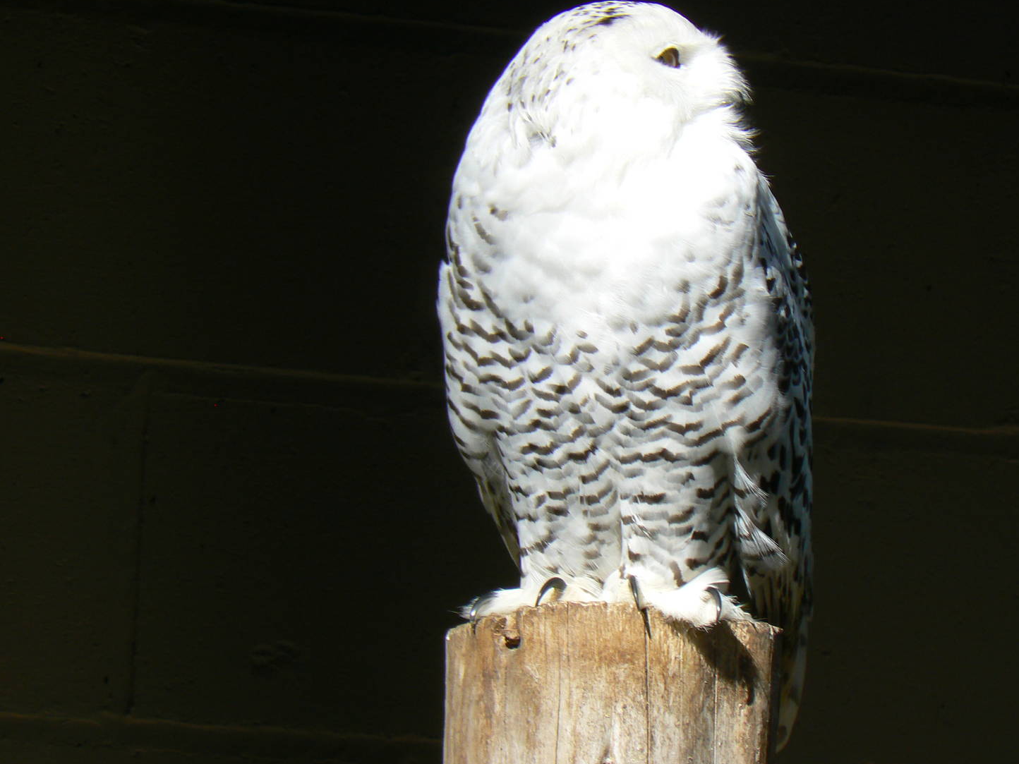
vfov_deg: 4.4
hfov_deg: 5.8
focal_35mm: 339
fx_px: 9979
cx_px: 542
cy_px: 346
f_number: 5.6
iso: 80
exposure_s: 1/320
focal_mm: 51
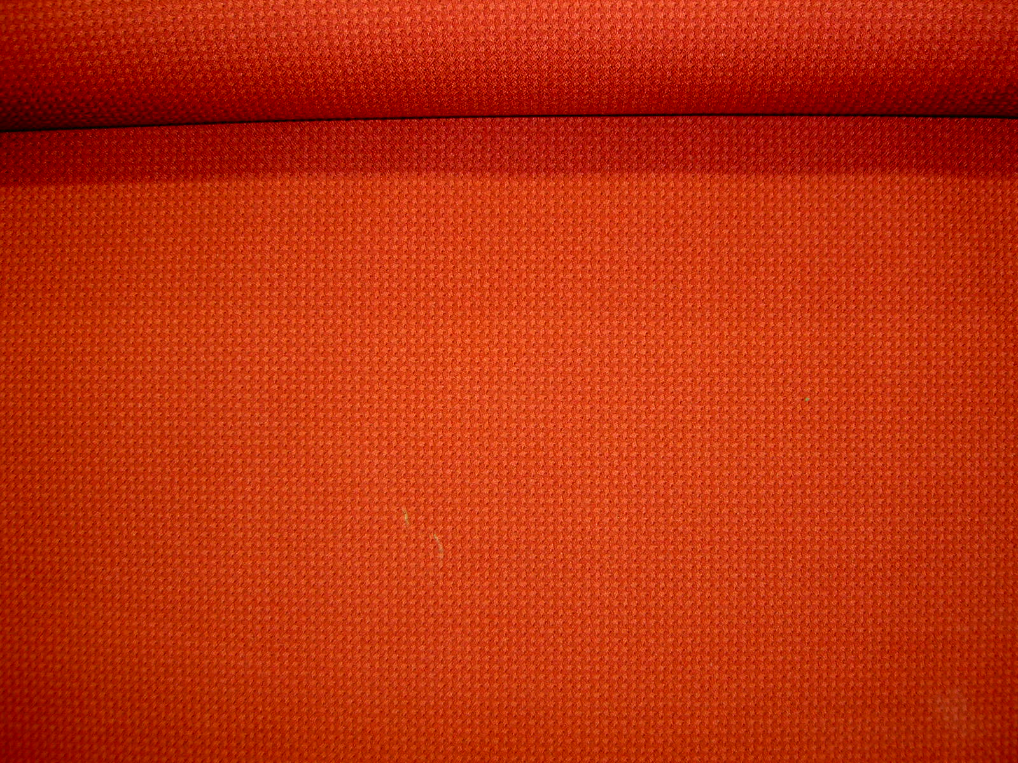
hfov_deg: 47.9
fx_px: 1147
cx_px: 509
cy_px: 382
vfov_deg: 36.8
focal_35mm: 39
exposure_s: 1/59.5
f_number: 2.8
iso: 100
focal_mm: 8
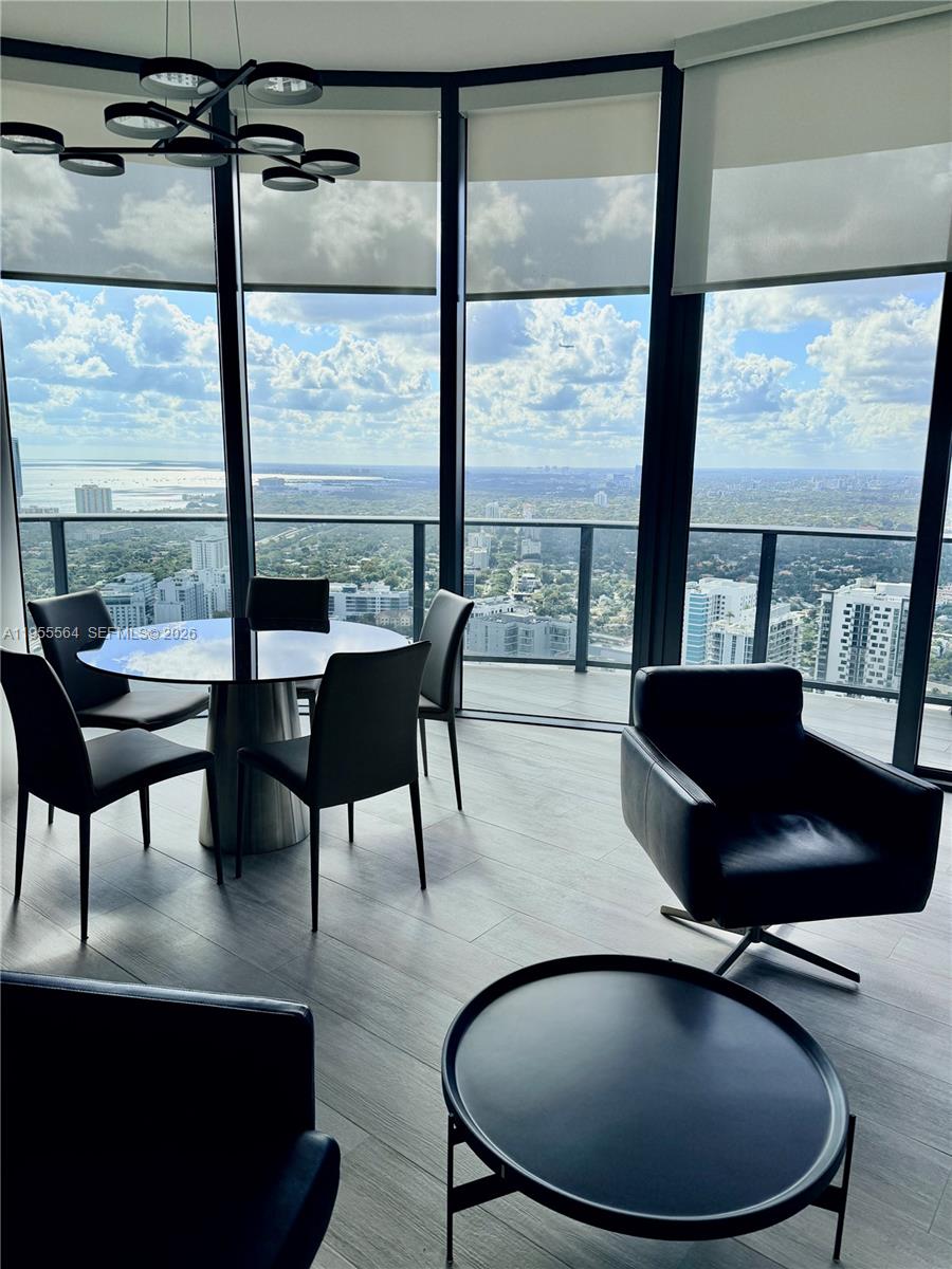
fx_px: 880
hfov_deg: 56.8
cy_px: 634
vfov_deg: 71.6
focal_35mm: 24
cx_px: 476
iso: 100
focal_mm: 6.76
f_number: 1.78
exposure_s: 1/1949
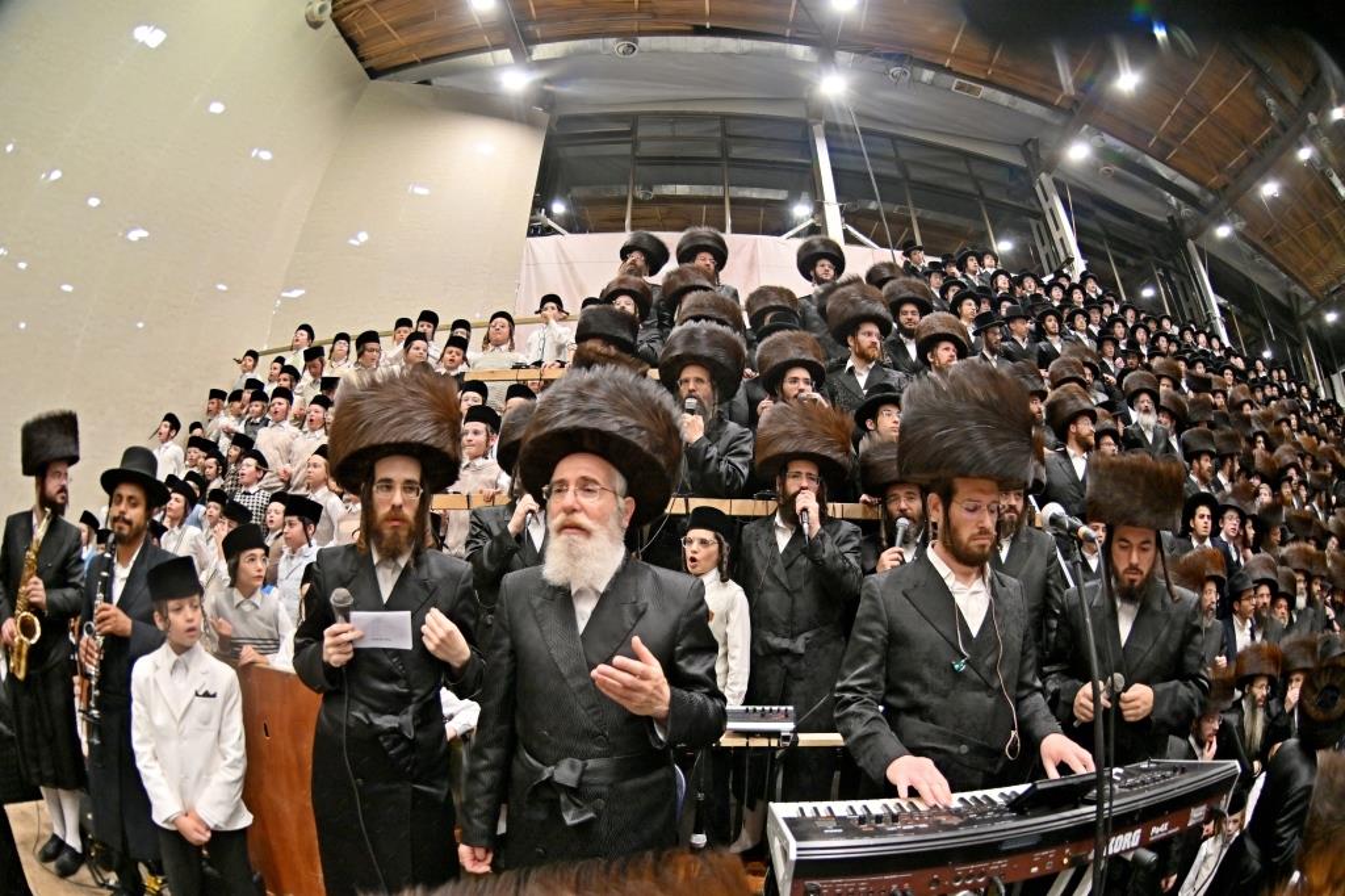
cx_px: 672
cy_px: 448
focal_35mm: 15
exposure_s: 1/250
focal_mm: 10.5
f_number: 2.8
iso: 250
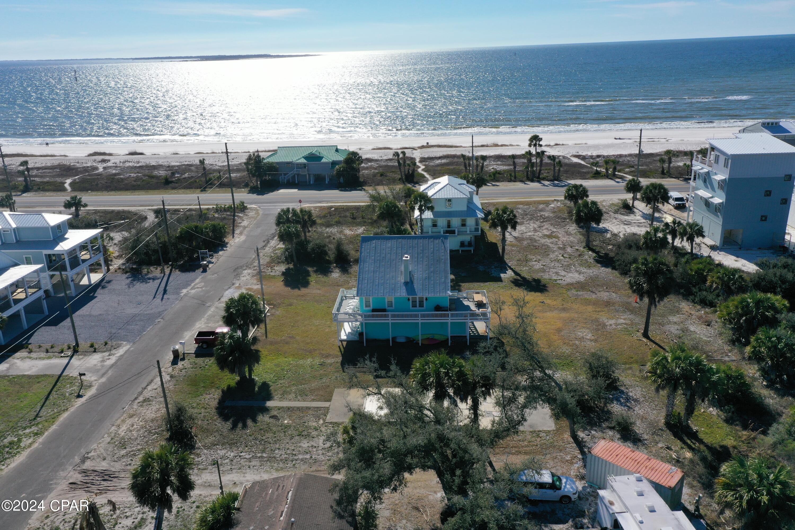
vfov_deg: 46.4
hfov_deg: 65.5
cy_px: 265
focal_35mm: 28
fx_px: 618
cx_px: 398
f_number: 6.3
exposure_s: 1/800
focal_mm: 10.26
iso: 100
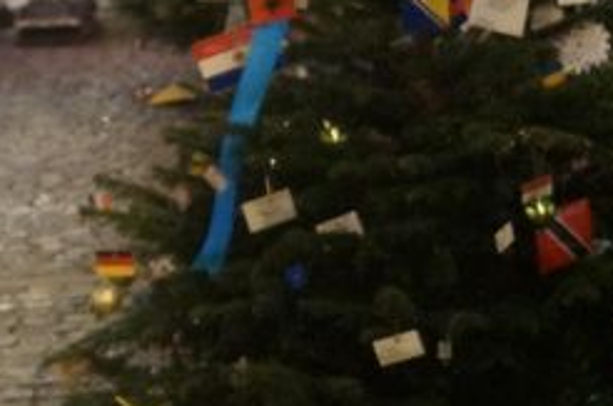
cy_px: 66
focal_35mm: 125
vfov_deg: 10.9
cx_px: -47
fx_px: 2124
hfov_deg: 16.0
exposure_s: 1/60
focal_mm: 20
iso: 3200
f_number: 4
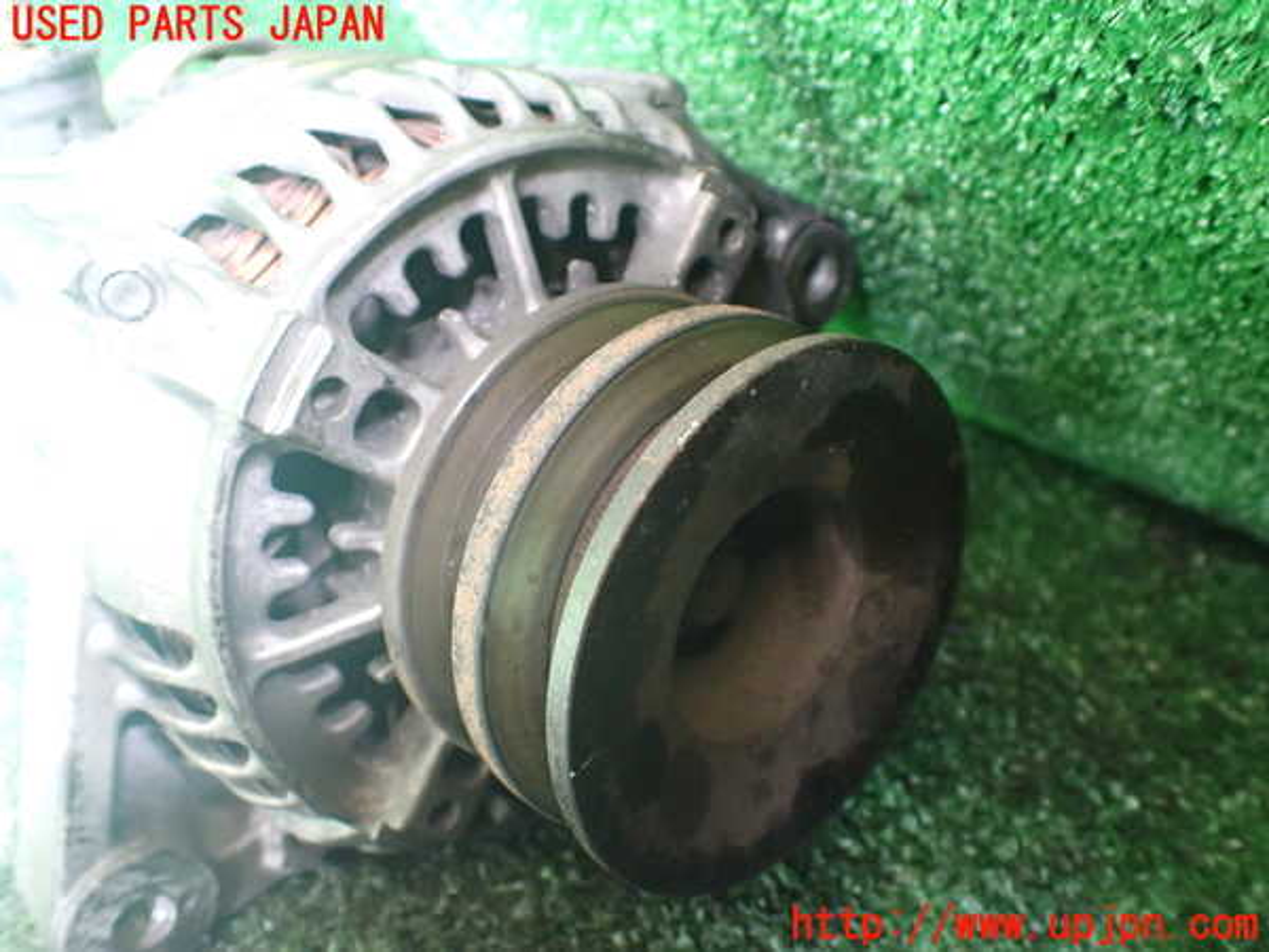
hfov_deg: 60.0
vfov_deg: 46.8
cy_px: 476
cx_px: 634
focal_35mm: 30
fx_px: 1100
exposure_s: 1/40
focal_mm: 5.4
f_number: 2.3
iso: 800
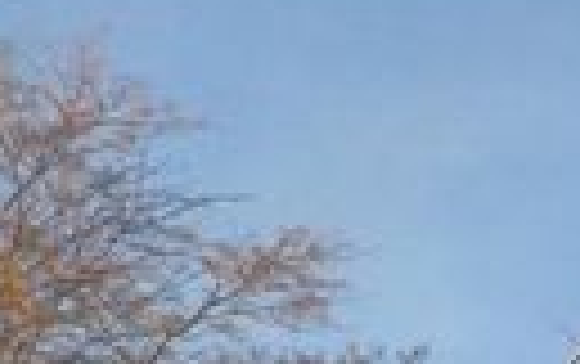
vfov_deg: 9.8
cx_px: 967
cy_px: 780
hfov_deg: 15.2
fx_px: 1947
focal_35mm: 123
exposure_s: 1/1600
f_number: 3.3
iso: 125
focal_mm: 4.1
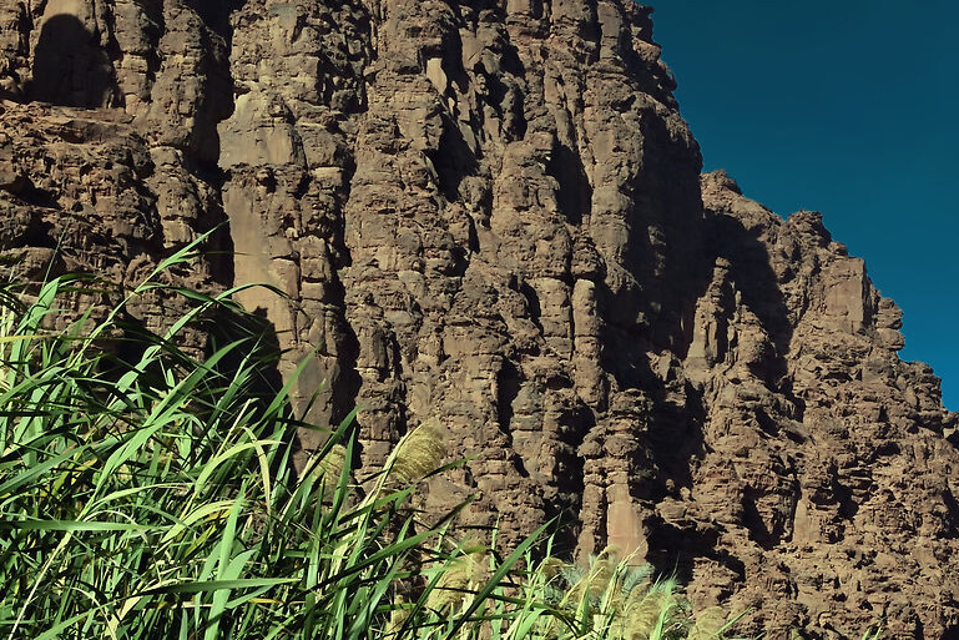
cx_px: 1424
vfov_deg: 10.4
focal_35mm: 131
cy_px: 640
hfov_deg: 14.6
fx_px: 3490
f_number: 20
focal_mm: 42
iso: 200
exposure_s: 1/100
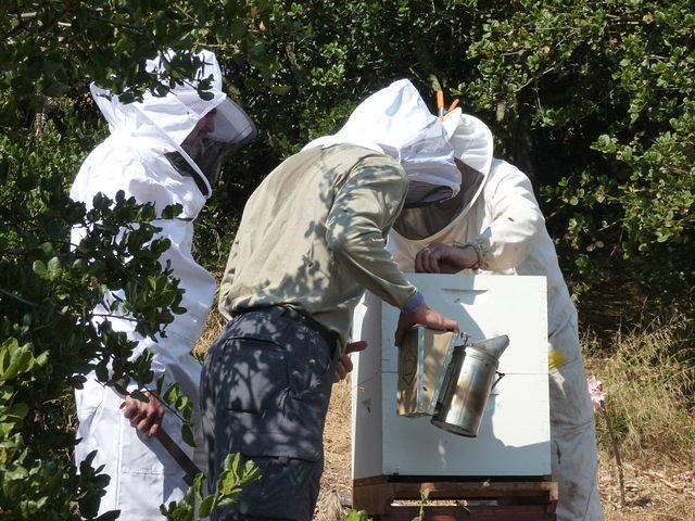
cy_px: 260
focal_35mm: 80
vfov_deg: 18.4
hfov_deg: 24.4
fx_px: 1606
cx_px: 348
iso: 125
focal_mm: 14.3
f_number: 5.6
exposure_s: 1/320
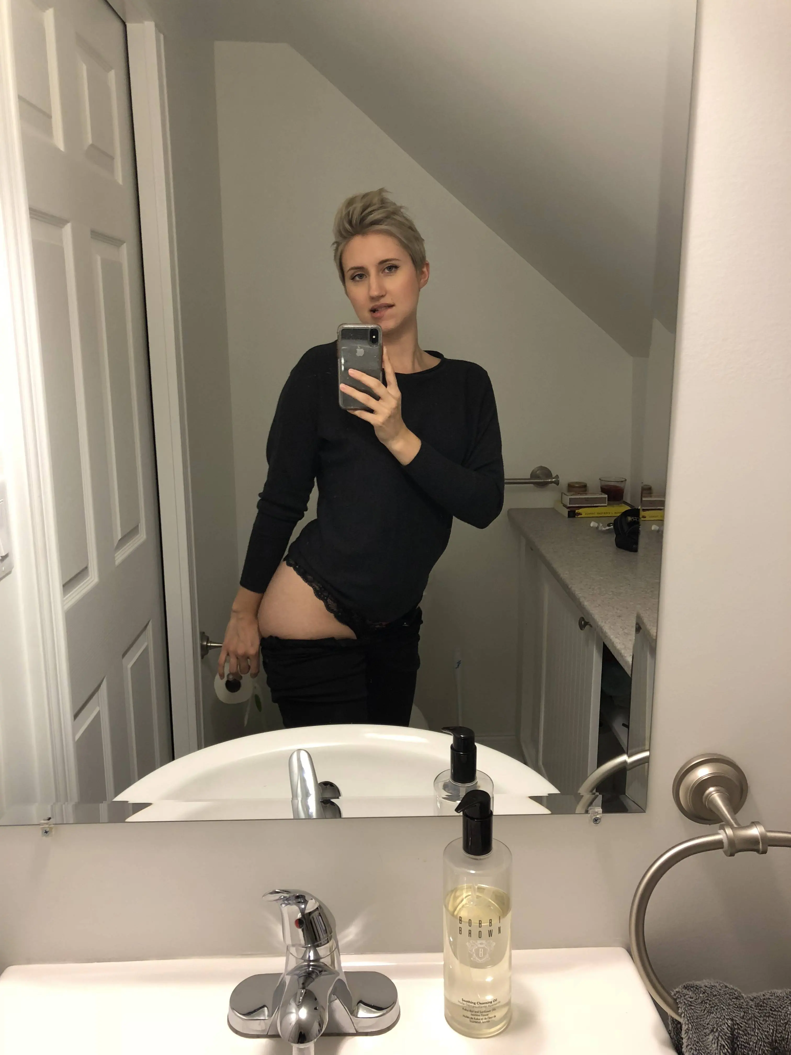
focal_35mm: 28
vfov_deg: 63.4
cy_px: 528
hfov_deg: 49.7
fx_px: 853
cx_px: 396
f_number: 1.8
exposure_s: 1/15
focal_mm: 4
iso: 40
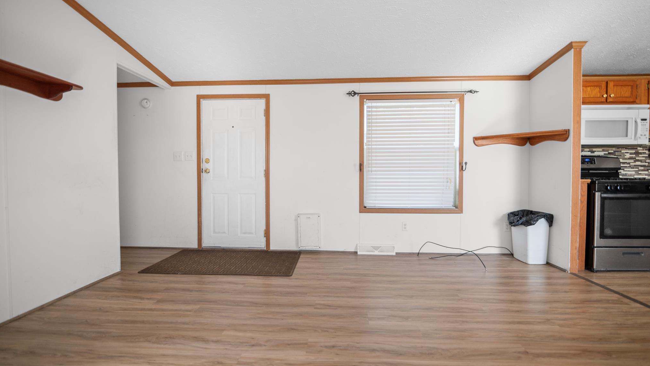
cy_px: 178
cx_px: 324
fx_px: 293
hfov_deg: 95.9
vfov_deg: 63.9
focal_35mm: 17
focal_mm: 16
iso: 250
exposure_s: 1/250
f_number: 2.8
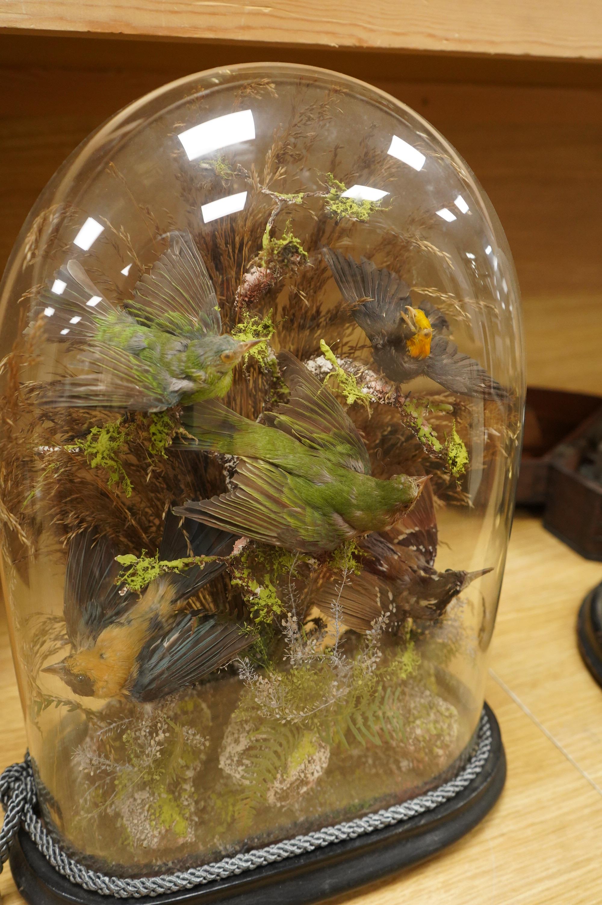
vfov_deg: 65.5
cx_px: 301
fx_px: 704
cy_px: 452
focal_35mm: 28
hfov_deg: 46.3
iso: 4000
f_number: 5
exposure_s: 1/200
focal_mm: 28
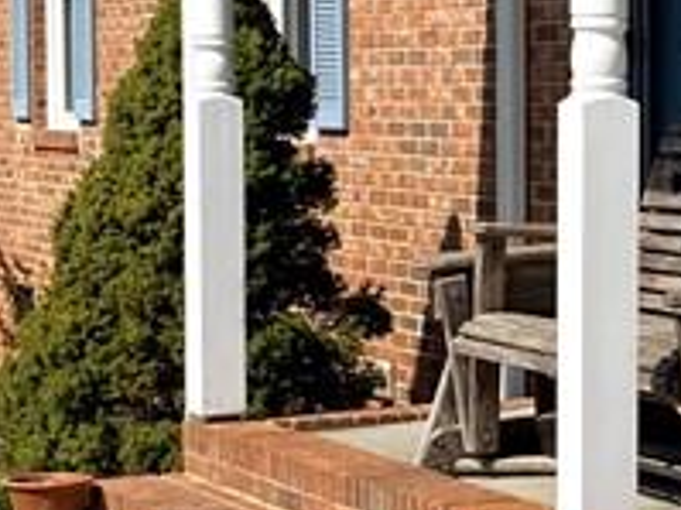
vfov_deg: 11.0
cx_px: 869
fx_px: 2635
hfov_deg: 14.2
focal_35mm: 134
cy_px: 342
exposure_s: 1/3300
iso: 32
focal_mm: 4.25
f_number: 1.8
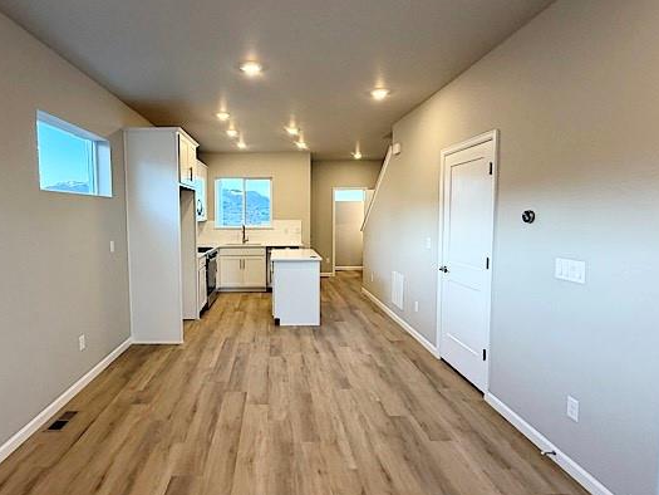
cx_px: 279
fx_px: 381
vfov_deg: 66.0
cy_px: 243
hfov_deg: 81.2
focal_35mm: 20
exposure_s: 1/120
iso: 200
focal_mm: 2.22
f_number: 2.2
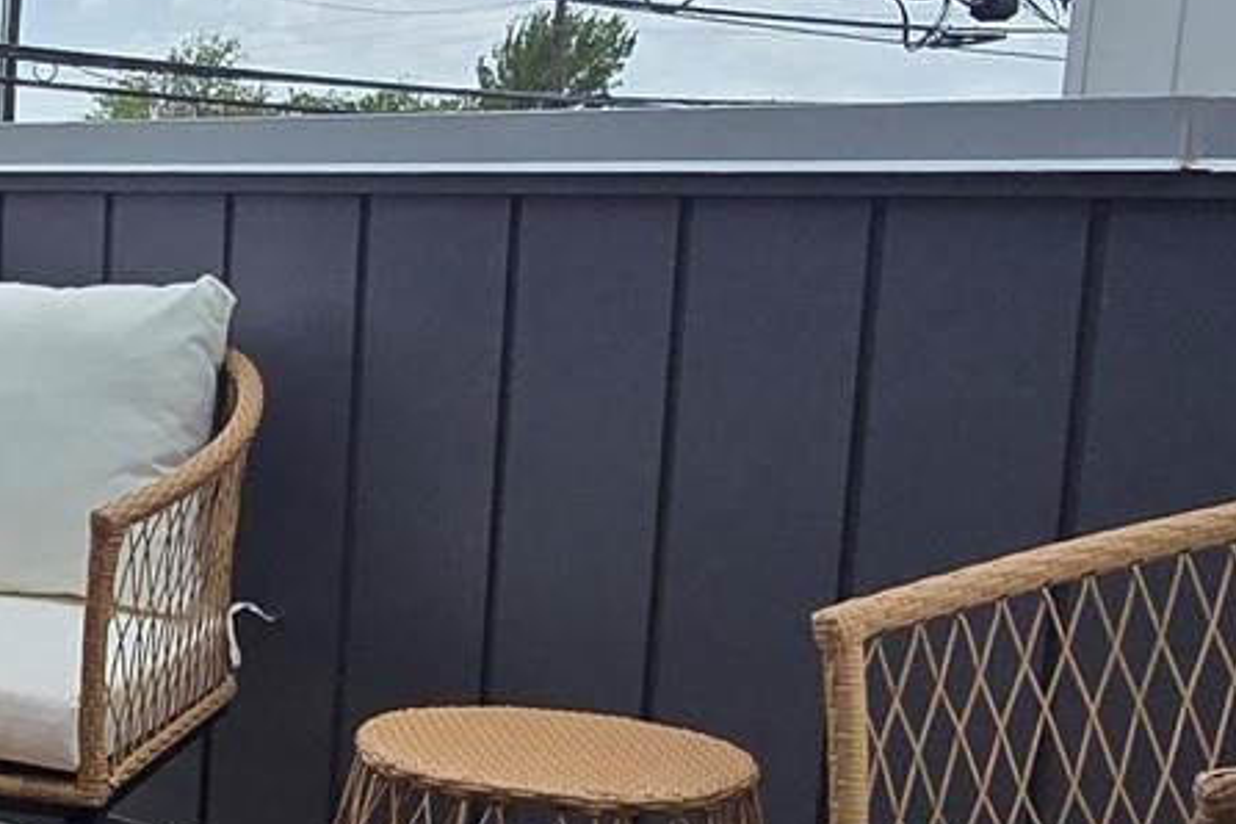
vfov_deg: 21.6
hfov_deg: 29.3
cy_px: 664
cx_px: -113
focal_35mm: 62
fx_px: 2129
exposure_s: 1/2010
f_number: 2.2
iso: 50
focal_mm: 2.2
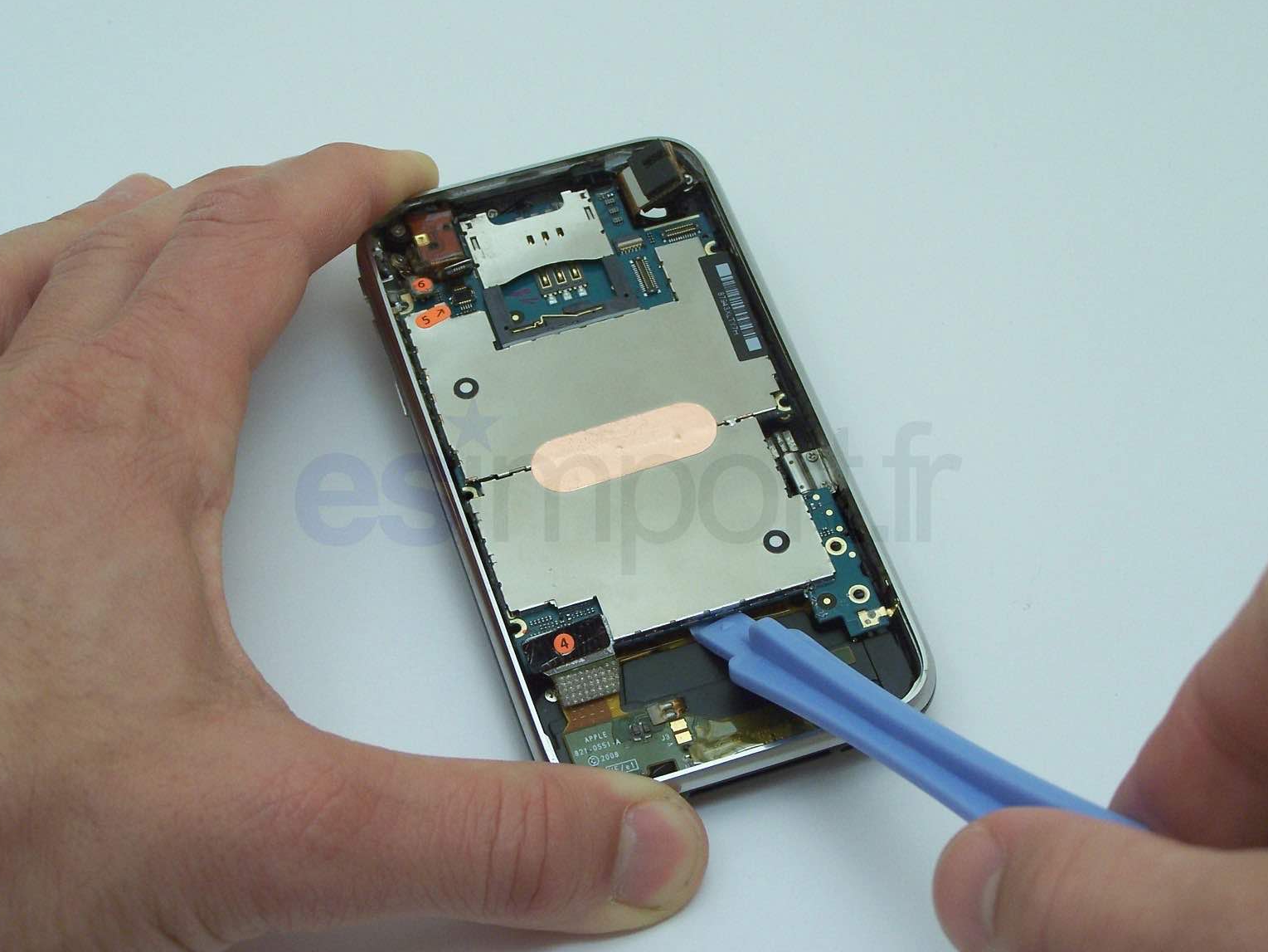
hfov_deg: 28.6
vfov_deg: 21.6
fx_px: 2491
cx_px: 630
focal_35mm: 68
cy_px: 479
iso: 100
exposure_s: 1/45
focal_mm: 11.1
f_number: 3.2
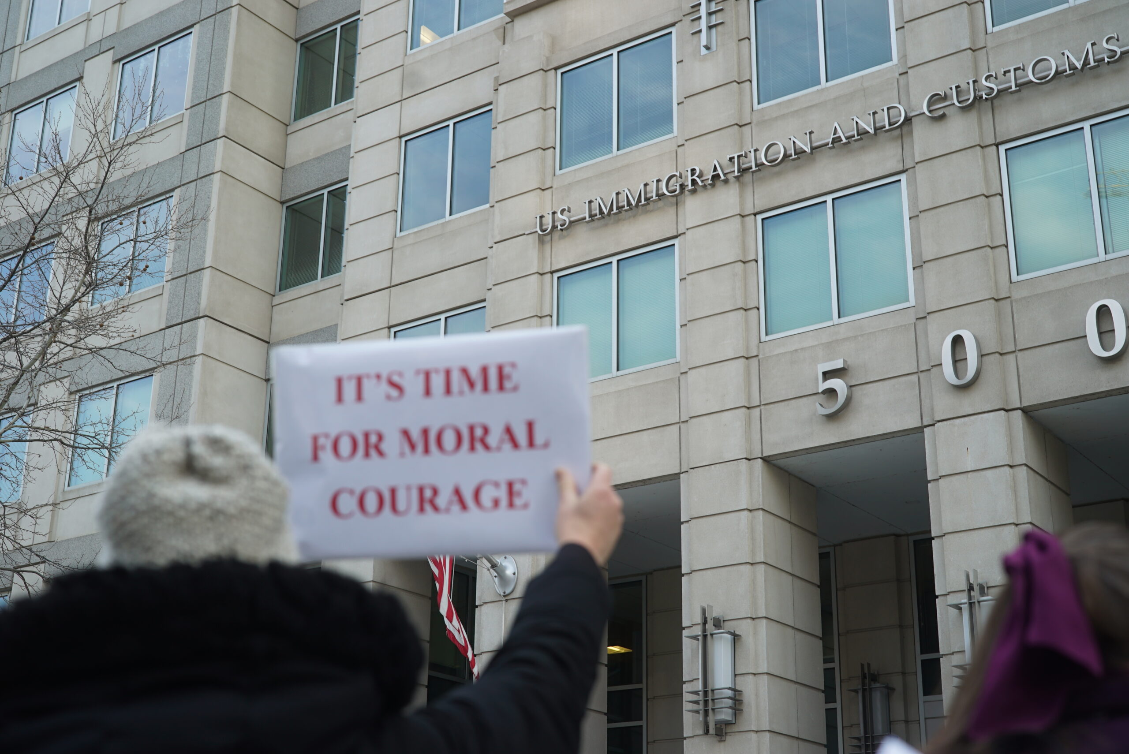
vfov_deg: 27.0
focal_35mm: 50
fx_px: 1569
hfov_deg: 39.6
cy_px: 377
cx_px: 564
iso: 100
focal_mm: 50
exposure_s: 1/160
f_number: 4
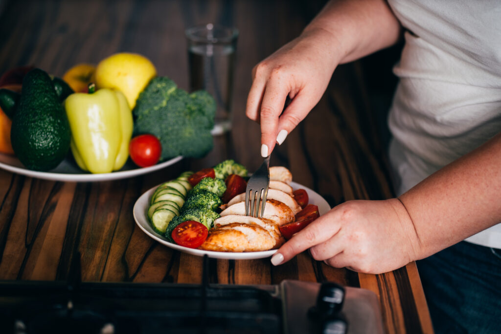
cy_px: 167
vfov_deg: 16.1
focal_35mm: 85
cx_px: 250
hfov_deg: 23.9
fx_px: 1183
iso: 100
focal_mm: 85
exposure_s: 1/200
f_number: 2.5
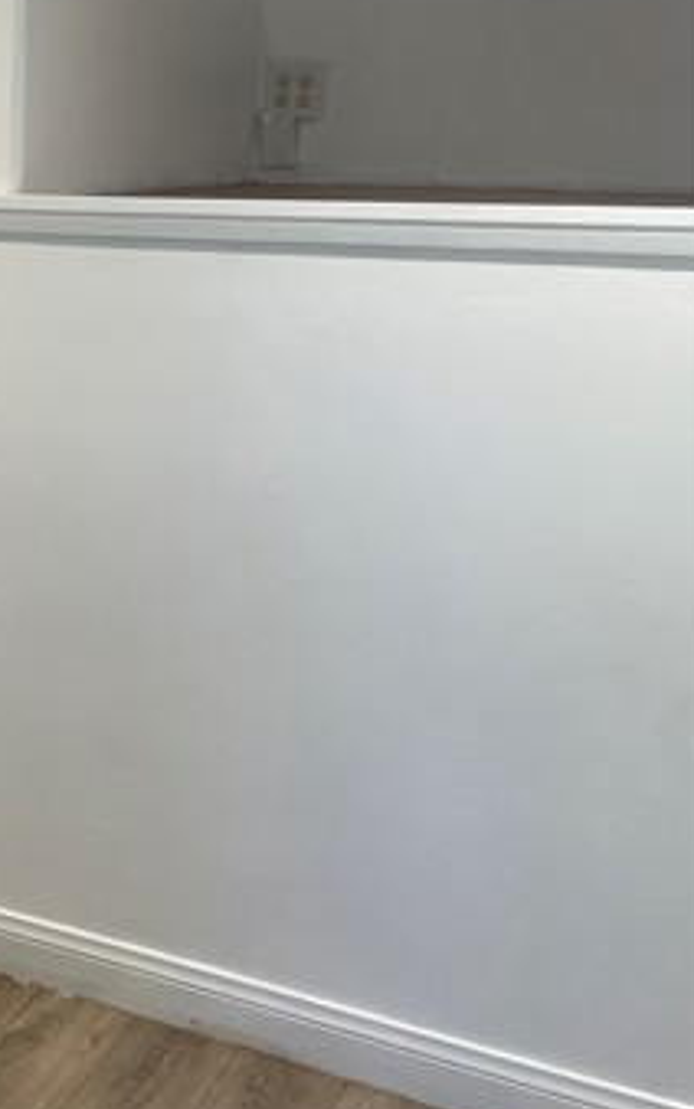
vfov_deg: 38.4
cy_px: 370
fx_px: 1573
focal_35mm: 52
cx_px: -72
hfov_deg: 23.3
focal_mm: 4.2
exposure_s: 1/62
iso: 64
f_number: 1.6
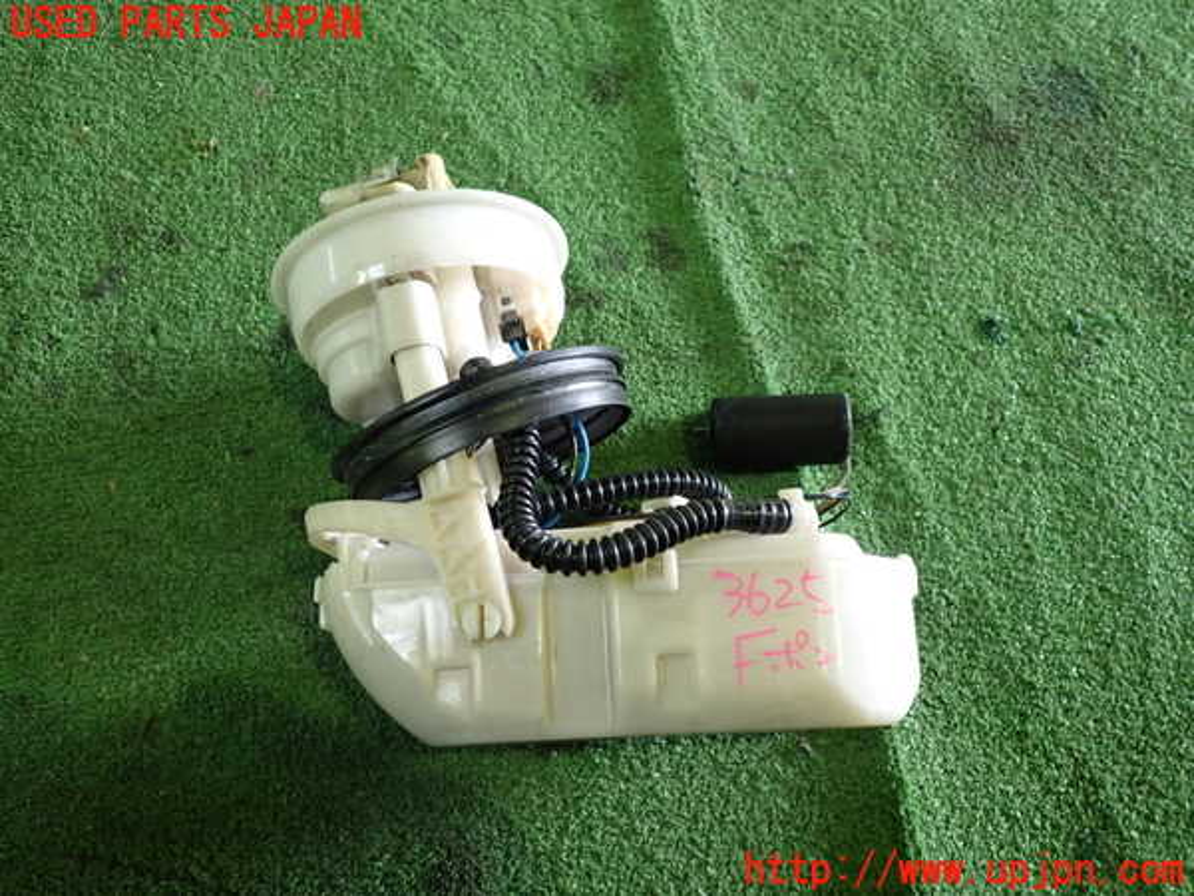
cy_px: 448
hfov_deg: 60.0
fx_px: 1035
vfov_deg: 46.8
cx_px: 597
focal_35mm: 30
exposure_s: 1/30
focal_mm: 5.4
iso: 320
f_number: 2.3
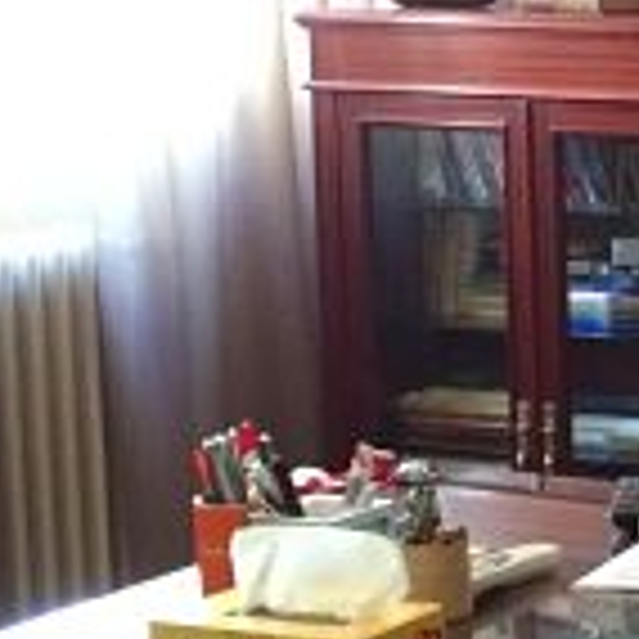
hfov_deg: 12.3
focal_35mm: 124
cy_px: 245
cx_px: 1307
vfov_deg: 14.1
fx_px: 2590
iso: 320
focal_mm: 4.12
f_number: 2.2
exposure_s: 1/30
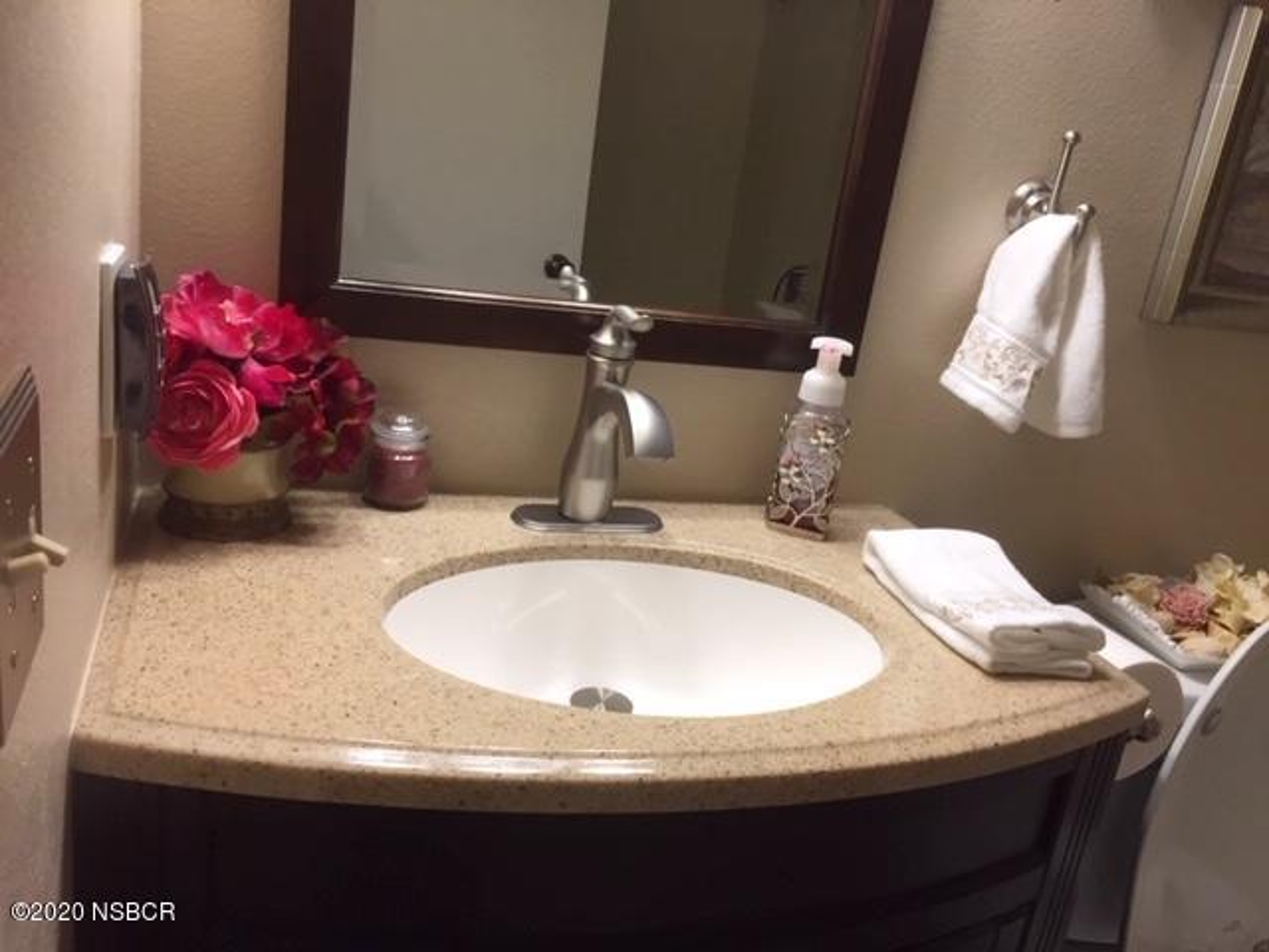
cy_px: 476
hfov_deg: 61.7
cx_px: 634
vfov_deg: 48.2
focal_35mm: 29
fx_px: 1063
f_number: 2.2
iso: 32
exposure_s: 1/30
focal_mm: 4.15
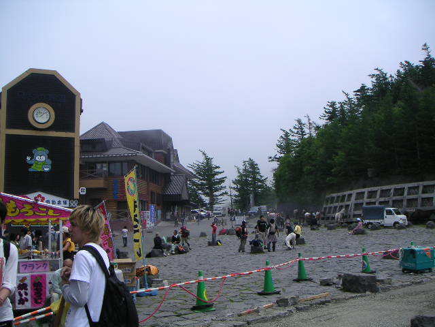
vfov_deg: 37.7
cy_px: 164
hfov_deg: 49.0
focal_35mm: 38
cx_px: 218
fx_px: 478
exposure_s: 1/250
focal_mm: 6
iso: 50
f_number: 6.7
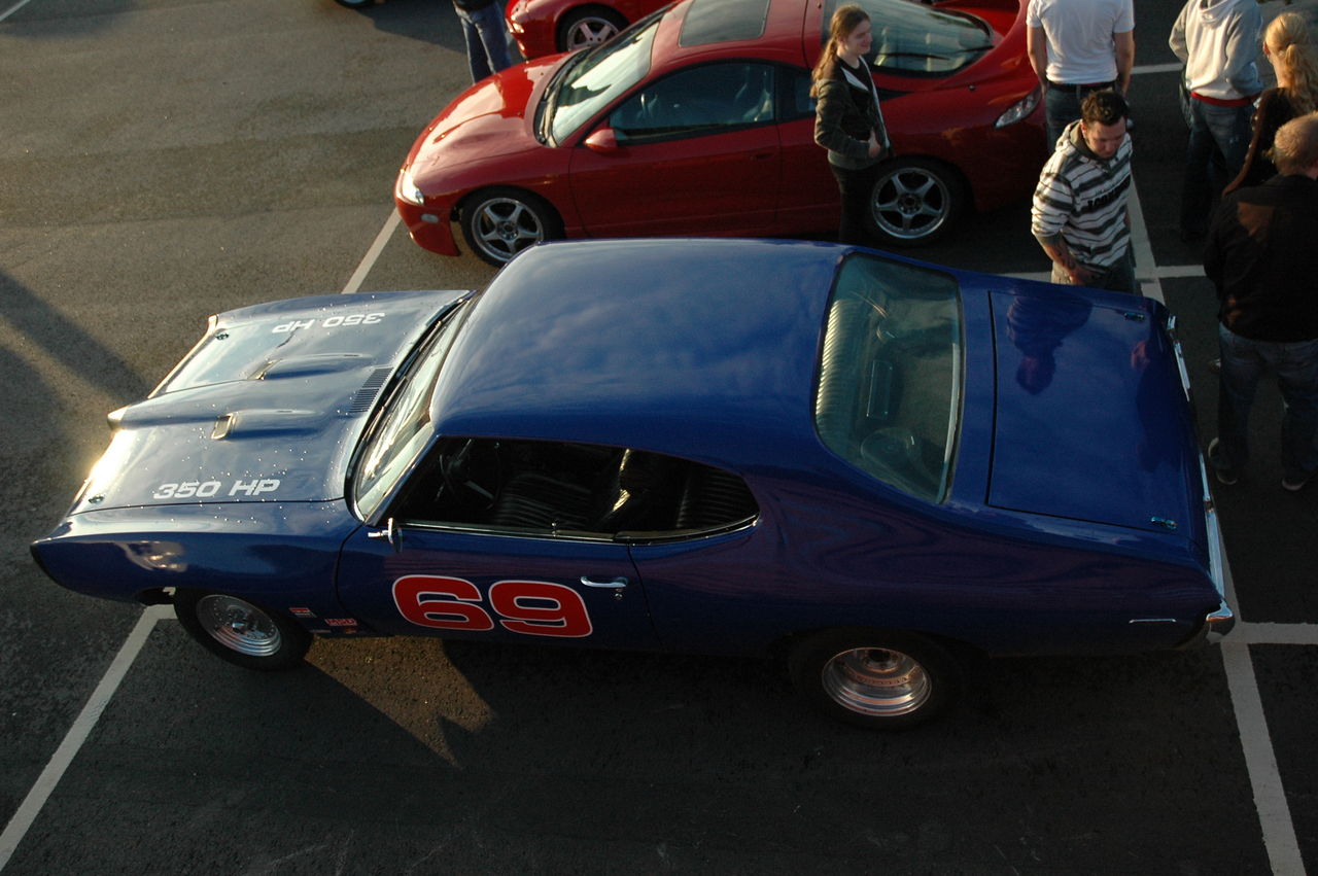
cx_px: 659
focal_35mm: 33
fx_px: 1207
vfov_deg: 39.9
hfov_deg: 57.3
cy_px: 438
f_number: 3.8
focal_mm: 22
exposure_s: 1/1000
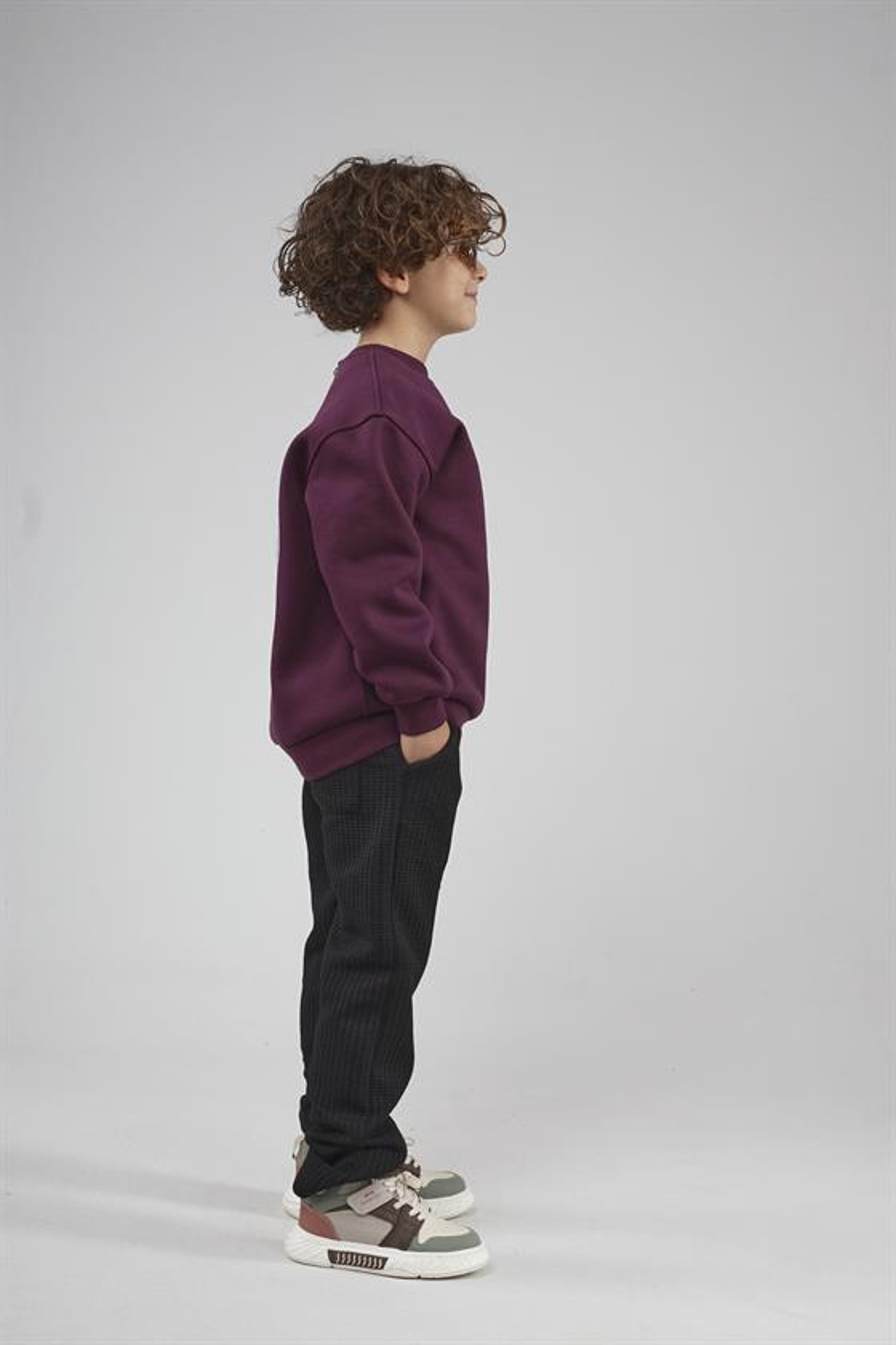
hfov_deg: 22.6
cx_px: 448
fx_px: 2240
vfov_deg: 33.4
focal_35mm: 60
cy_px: 672
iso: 80
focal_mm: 40
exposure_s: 1/160
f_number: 5.6
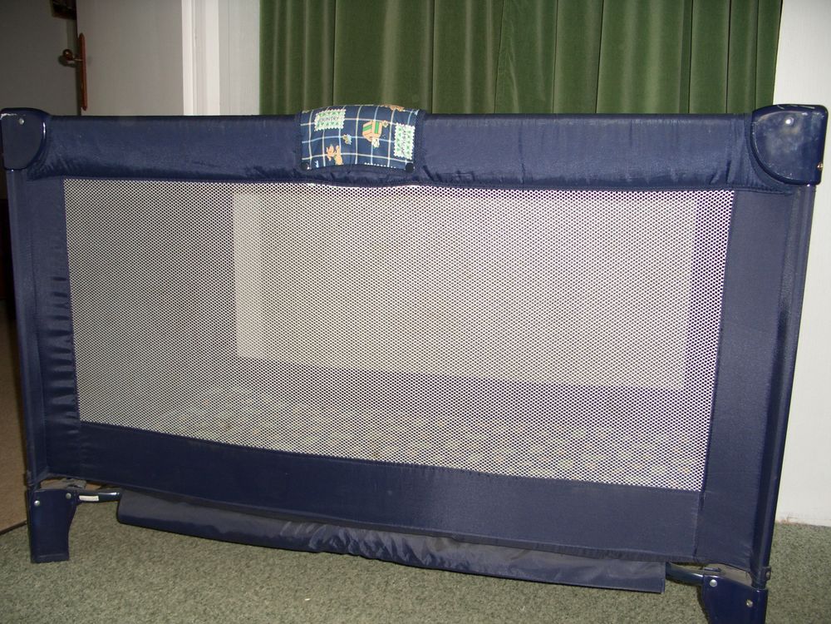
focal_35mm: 33
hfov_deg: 55.4
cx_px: 416
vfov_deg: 42.9
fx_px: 792
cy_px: 312
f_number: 2.8
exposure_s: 1/60
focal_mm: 7.1
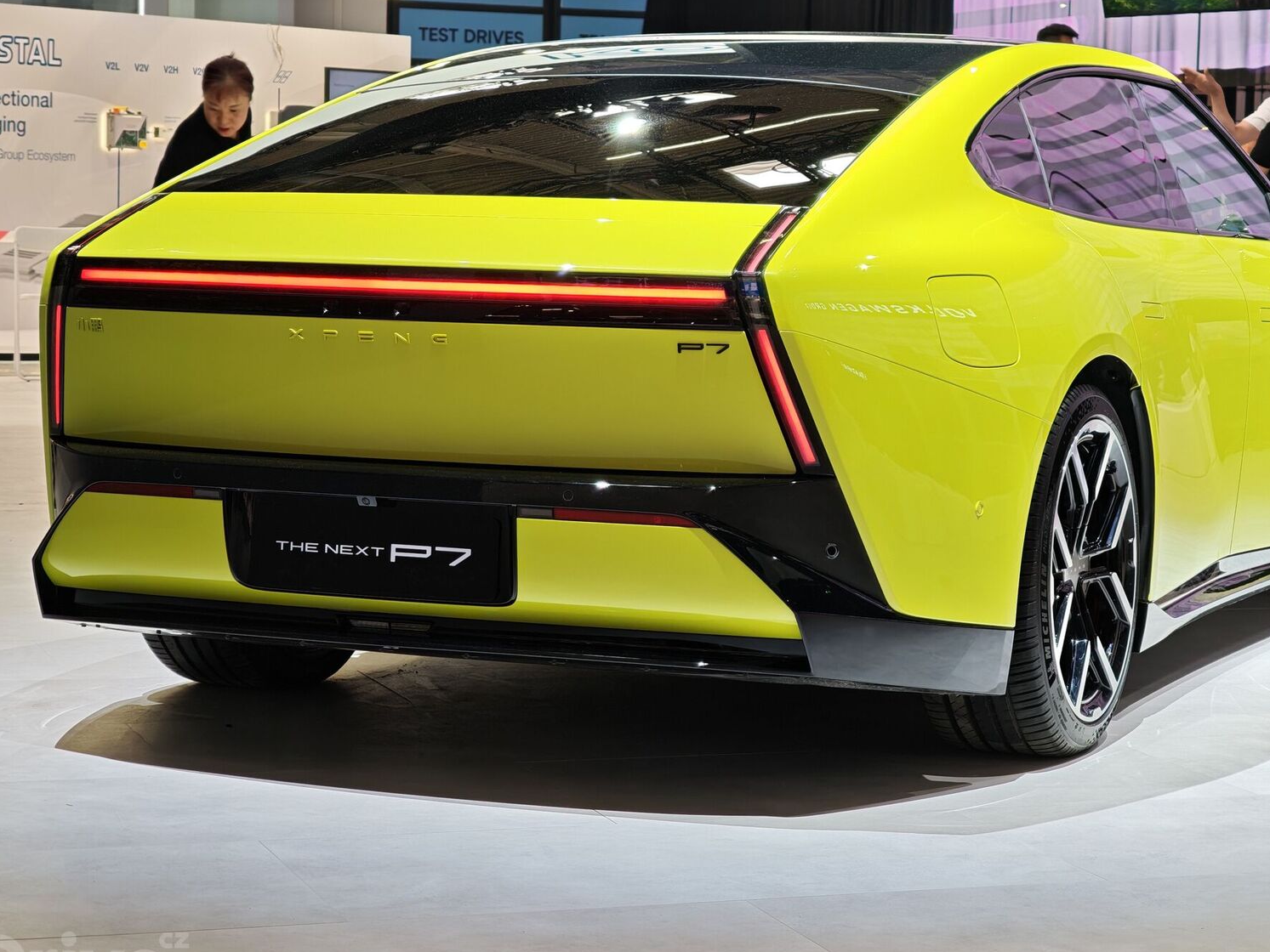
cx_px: 759
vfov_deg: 16.4
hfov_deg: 21.7
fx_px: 3302
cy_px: 405
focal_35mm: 90
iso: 50
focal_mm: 11.5
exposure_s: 1/100
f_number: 1.8
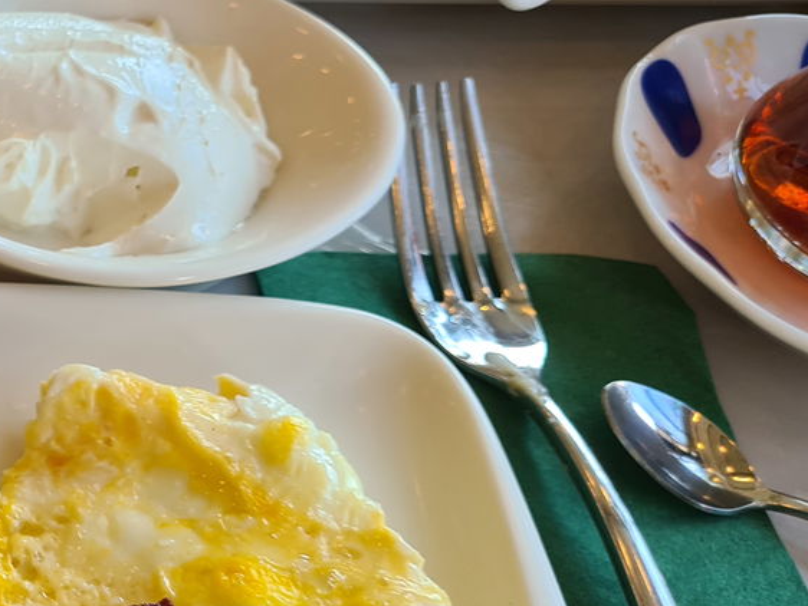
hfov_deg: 22.9
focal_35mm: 74
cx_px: -296
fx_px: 1728
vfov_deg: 19.9
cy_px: 299
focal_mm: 5.4
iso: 80
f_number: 1.8
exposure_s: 1/100
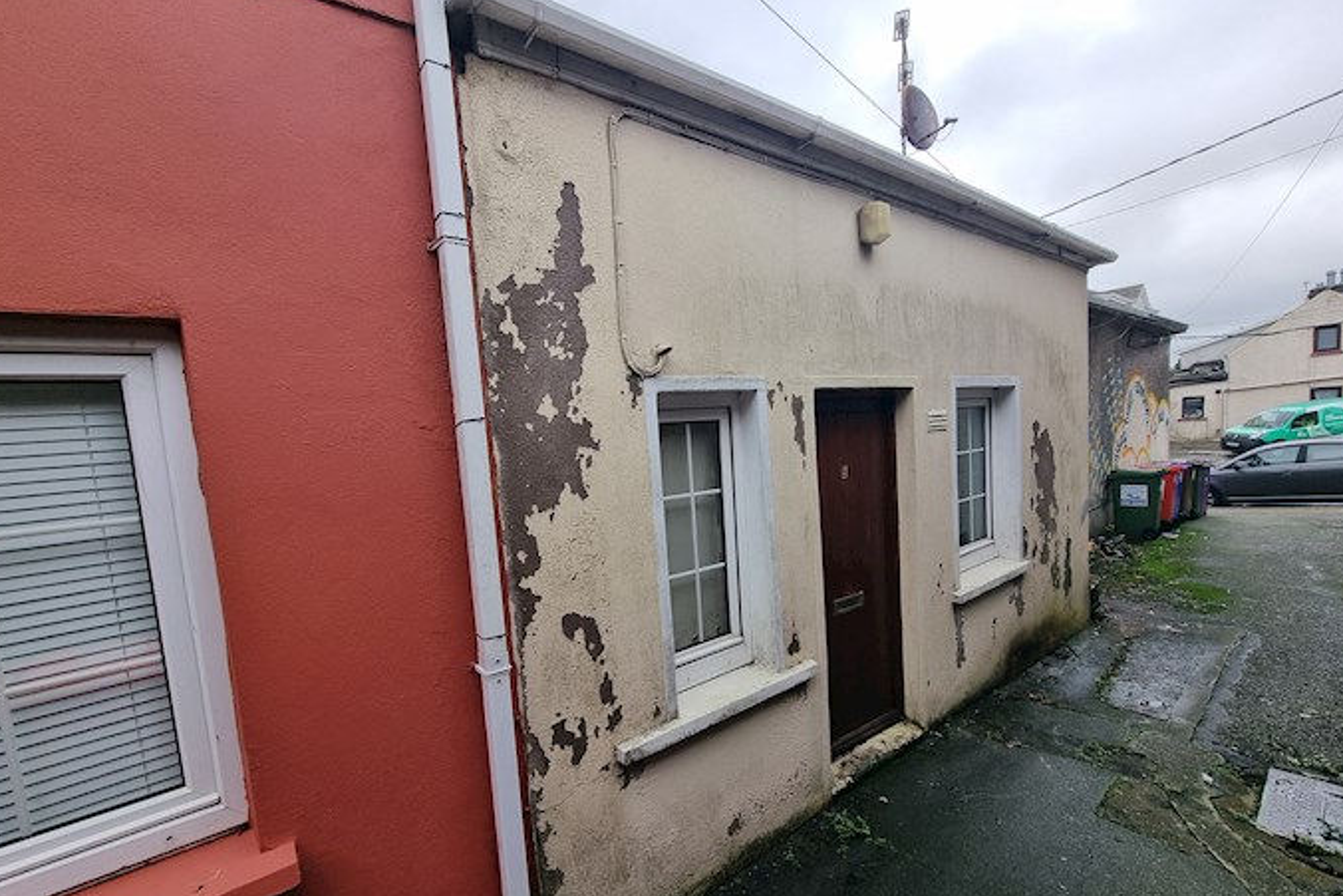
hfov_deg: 104.2
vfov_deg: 81.2
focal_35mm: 14
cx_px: 670
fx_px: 522
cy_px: 468
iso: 50
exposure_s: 1/279
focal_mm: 2.2
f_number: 2.2
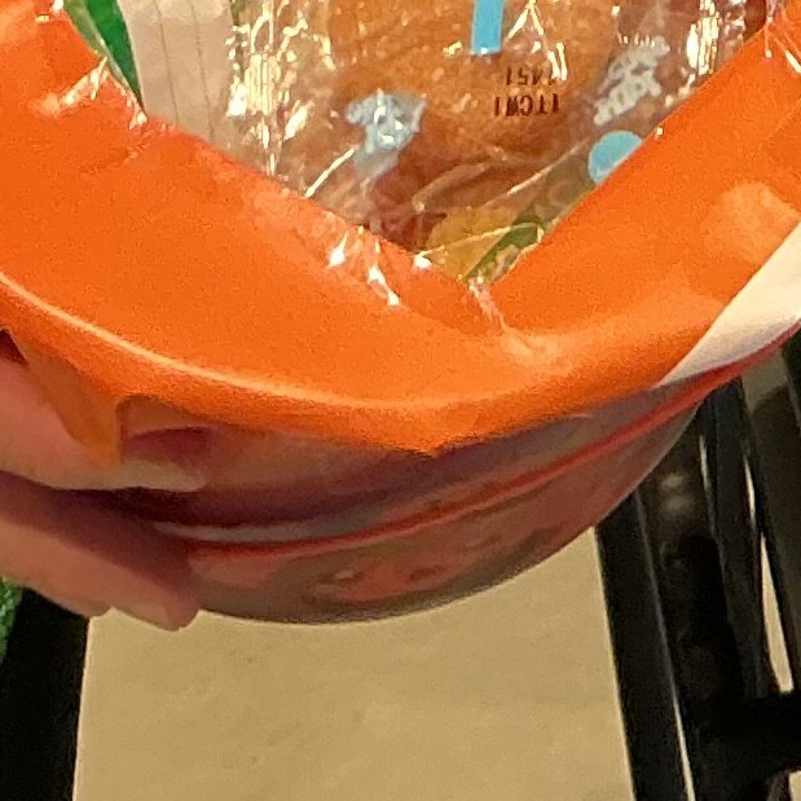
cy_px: -1144
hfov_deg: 9.7
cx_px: 1664
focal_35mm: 167
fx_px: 4372
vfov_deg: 9.3
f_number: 1.8
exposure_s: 1/50
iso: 80
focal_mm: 3
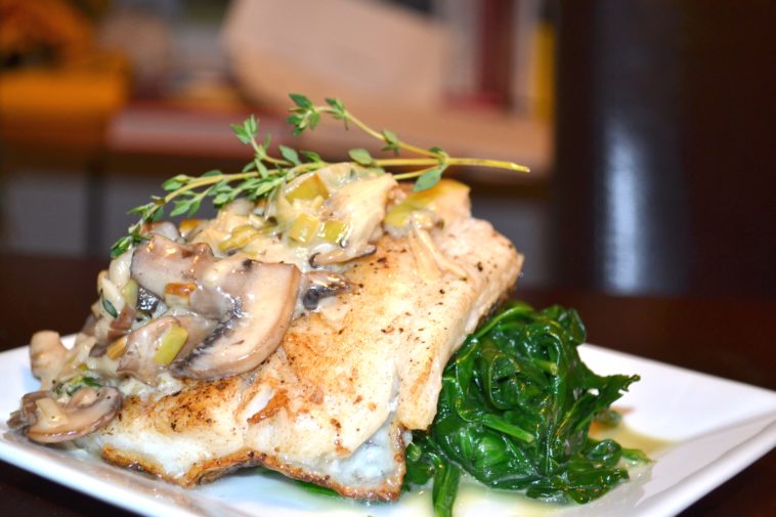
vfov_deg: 20.6
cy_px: 258
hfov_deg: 30.5
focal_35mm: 66
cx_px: 388
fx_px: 1422
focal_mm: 44
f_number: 5.3
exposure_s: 1/30
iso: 400
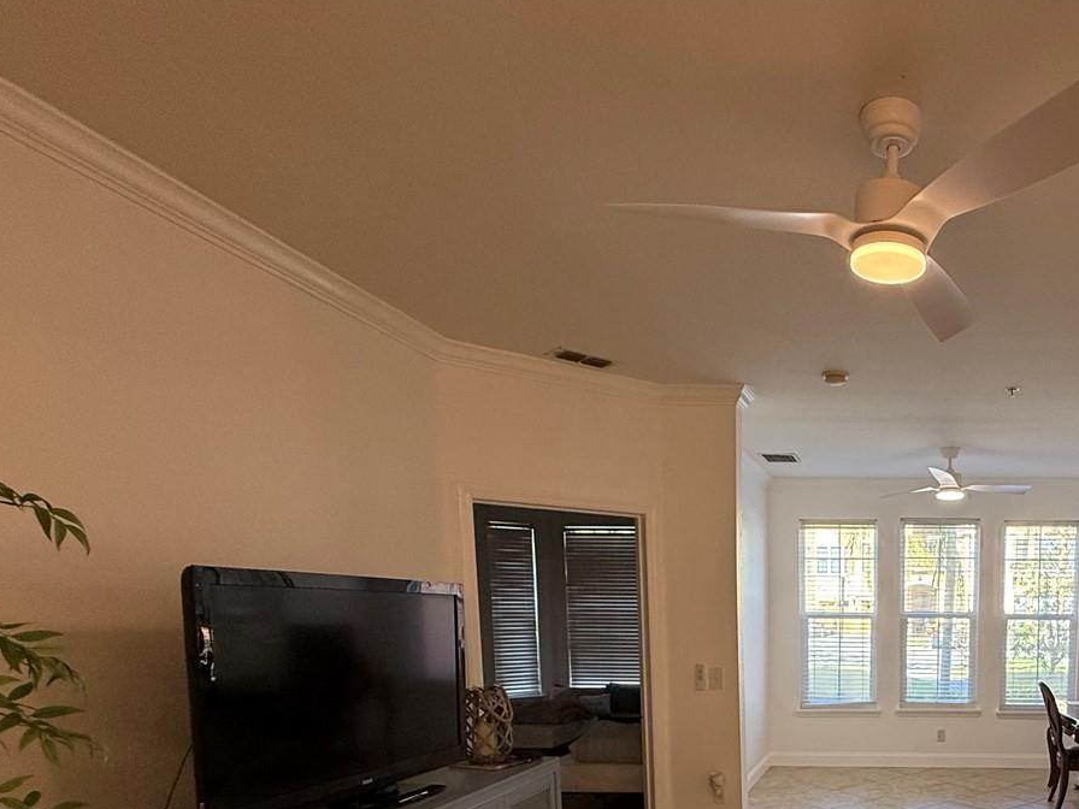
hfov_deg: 62.5
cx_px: 889
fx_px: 779
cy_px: 707
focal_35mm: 25
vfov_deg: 49.7
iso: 160
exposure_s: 1/120
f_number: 2.2
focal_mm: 2.22
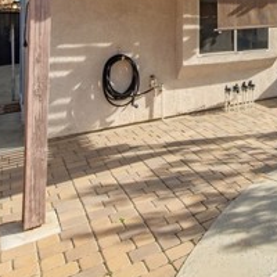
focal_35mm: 38
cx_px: 274
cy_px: 8
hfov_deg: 39.0
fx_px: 344
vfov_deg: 39.4
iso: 100
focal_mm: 14
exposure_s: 1/400
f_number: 7.1
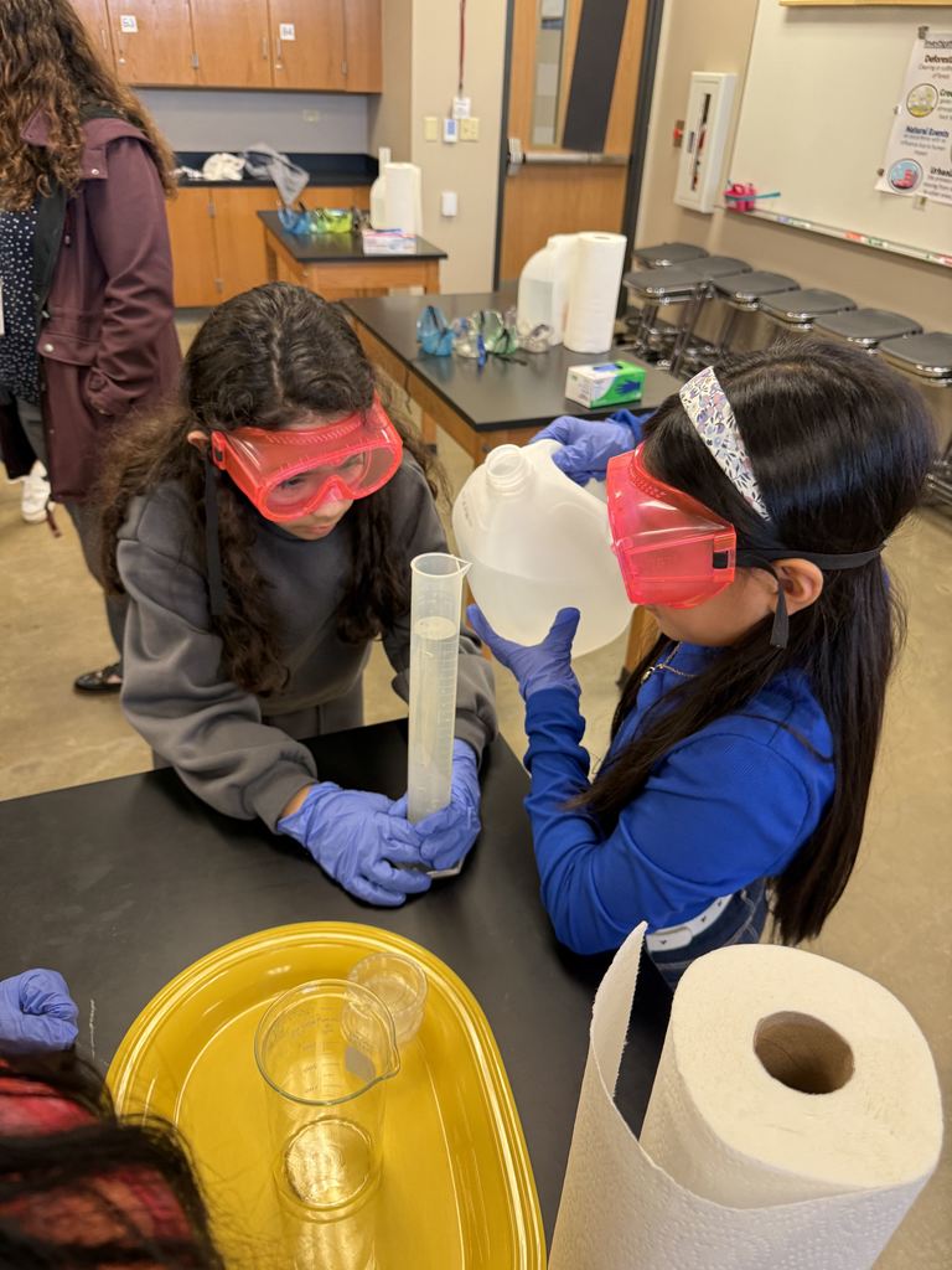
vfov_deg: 71.6
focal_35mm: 24
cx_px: 476
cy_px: 635
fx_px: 880
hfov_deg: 56.8
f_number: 1.78
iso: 200
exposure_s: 1/71
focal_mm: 6.76
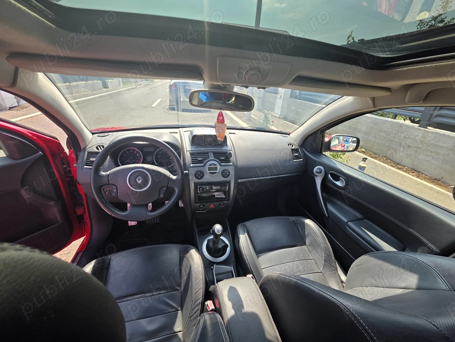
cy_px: 171
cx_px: 228
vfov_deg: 89.9
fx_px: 171
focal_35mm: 13
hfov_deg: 106.2
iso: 40
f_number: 1.9
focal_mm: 2.2
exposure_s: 1/345
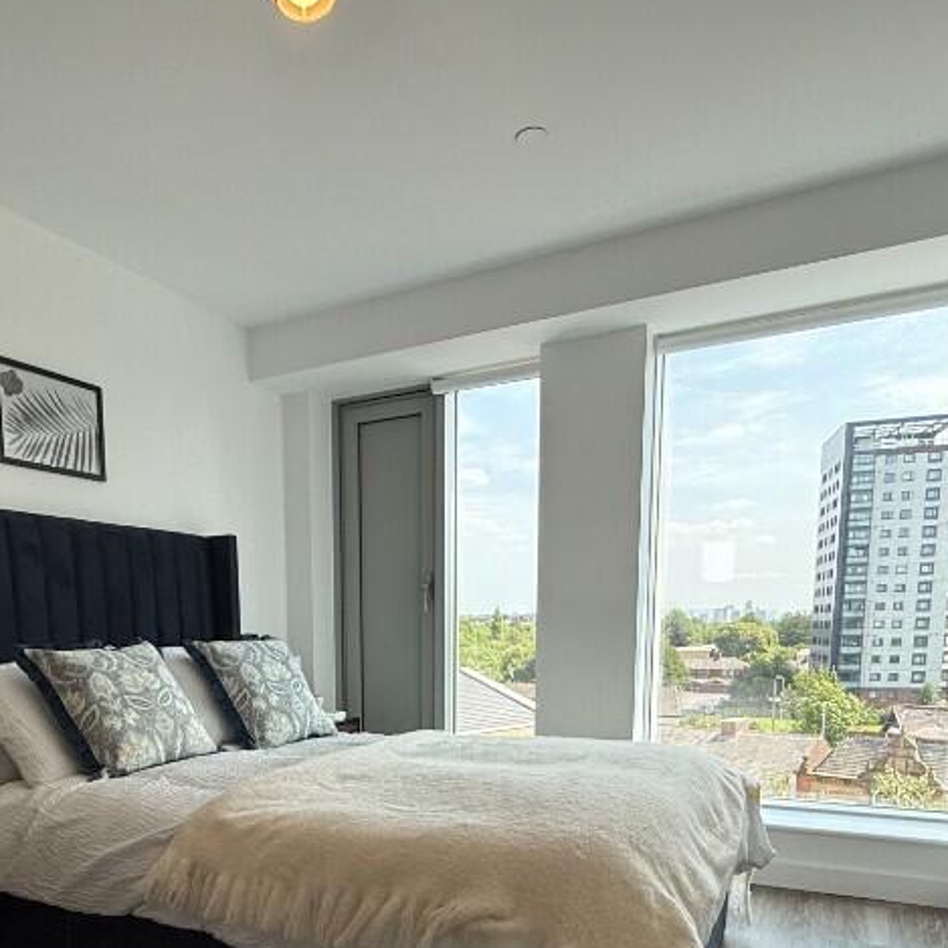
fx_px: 837
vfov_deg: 55.3
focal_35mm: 27
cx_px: 352
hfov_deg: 58.3
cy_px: 746
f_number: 2.2
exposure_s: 1/355
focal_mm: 2.22
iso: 64
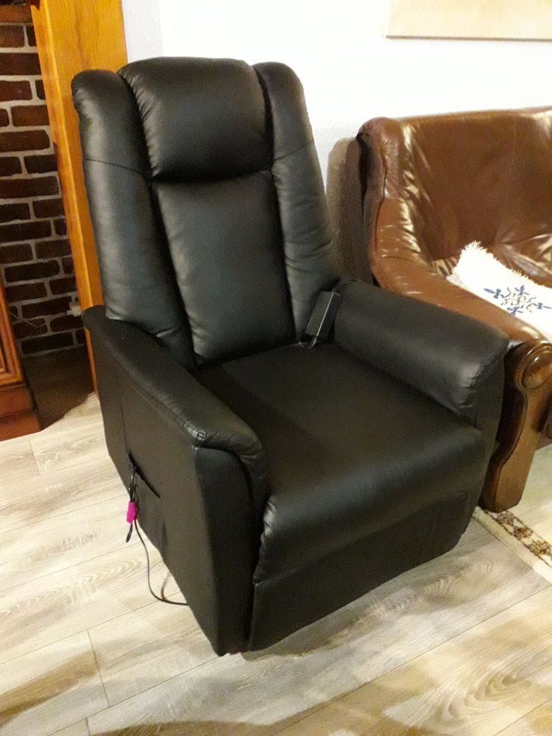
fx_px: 574
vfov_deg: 65.3
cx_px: 276
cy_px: 368
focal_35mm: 27
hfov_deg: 51.4
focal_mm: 3.6
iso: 800
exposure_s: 1/10
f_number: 1.9
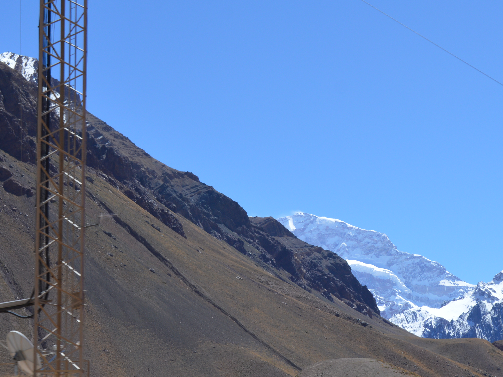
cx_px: 397
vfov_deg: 15.1
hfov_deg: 19.8
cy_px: 266
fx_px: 1423
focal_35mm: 98
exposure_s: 1/250
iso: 100
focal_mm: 35
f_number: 8
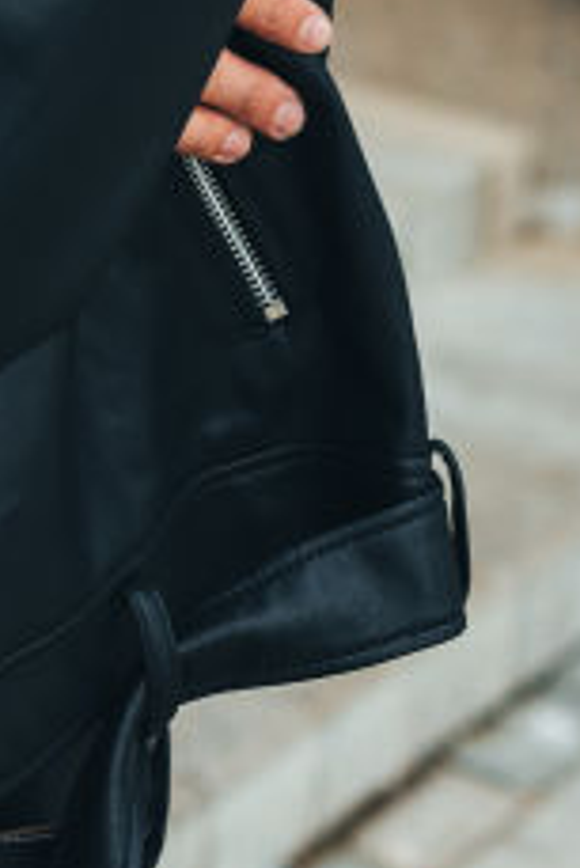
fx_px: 4222
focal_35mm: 175
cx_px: -394
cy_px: -591
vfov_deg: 11.1
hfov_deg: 7.7
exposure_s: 1/400
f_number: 4
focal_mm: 50
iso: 200
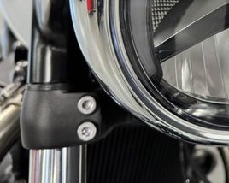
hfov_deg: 30.4
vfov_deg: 25.1
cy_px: -20
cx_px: 245
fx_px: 379
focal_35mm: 56
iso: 250
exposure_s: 1/50
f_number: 1.78
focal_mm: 6.76
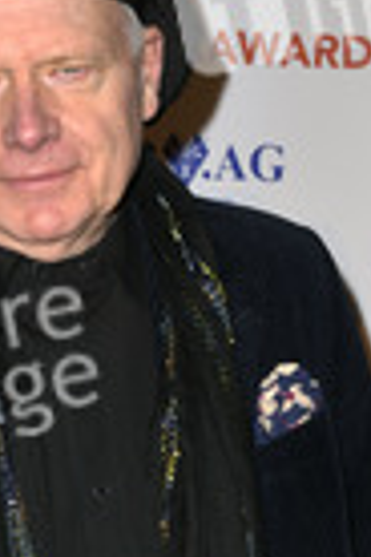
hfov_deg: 11.1
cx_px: 8
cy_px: 585
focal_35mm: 122
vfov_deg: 16.4
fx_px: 1886
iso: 125
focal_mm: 42
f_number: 5.6
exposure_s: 1/160
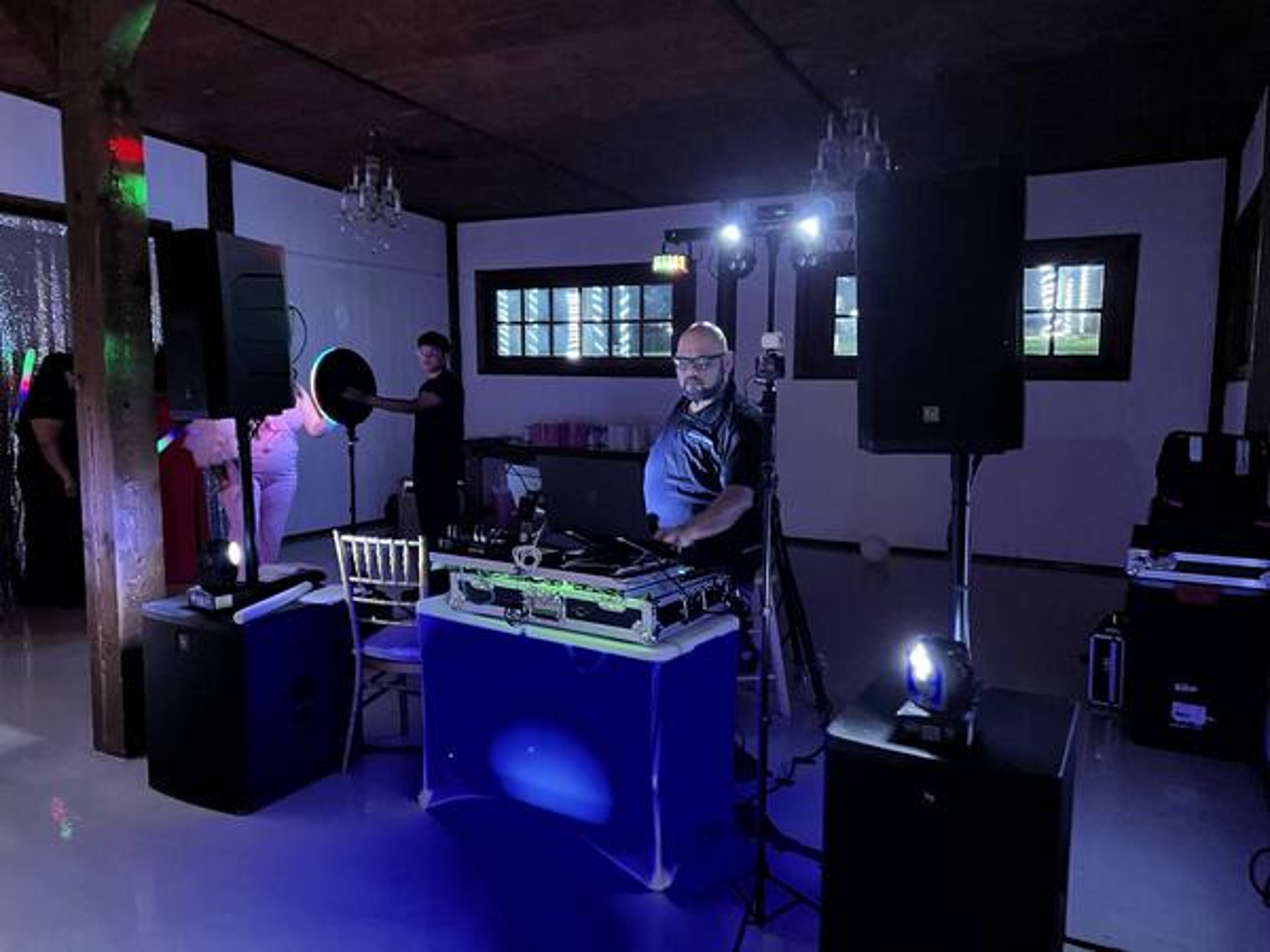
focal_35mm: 26
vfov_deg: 53.1
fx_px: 954
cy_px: 476
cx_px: 635
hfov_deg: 67.3
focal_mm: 5.7
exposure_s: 1/30
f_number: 1.5
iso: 640
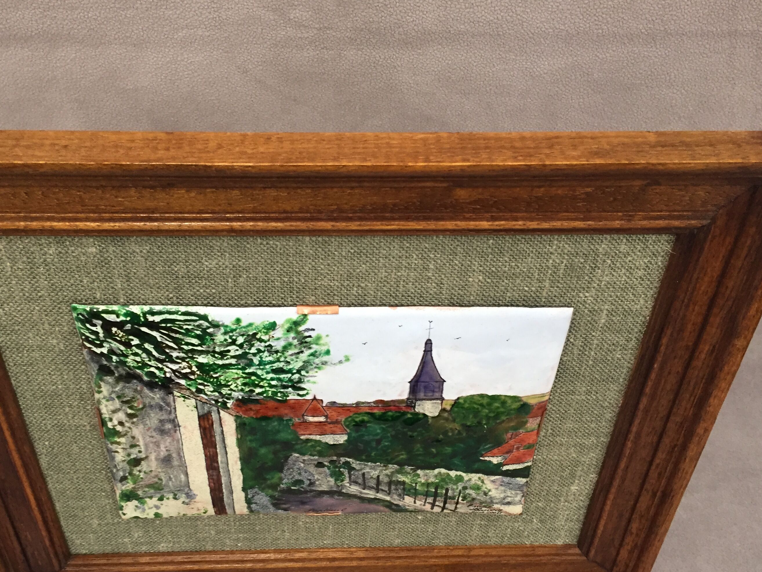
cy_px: 352
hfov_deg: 51.3
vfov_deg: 39.4
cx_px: 348
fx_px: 793
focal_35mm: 36
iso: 160
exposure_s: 1/33
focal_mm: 4.15
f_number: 2.2
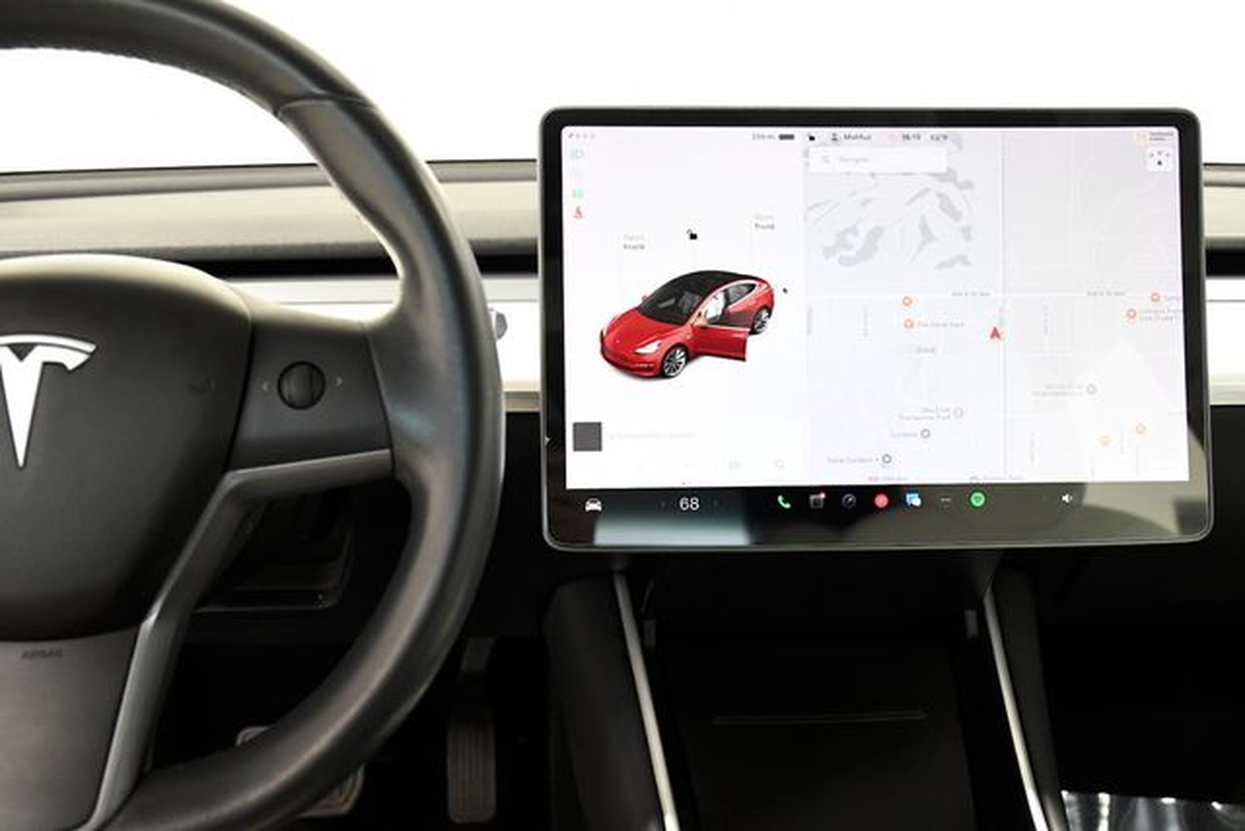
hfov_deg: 43.6
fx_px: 1557
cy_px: 416
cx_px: 622
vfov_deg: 29.9
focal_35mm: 45
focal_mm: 30
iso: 2500
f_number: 4.5
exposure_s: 1/100
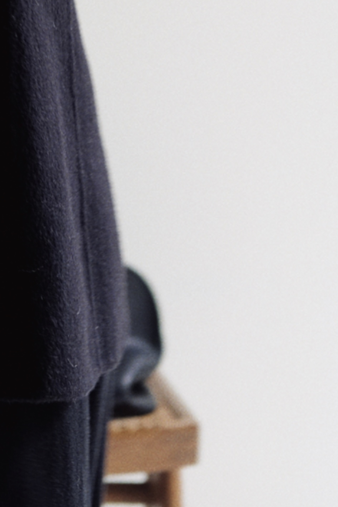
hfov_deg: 7.7
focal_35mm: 176
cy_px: -177
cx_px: -127
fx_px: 2479
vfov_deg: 11.3
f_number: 2.2
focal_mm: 35
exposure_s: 1/75
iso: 320
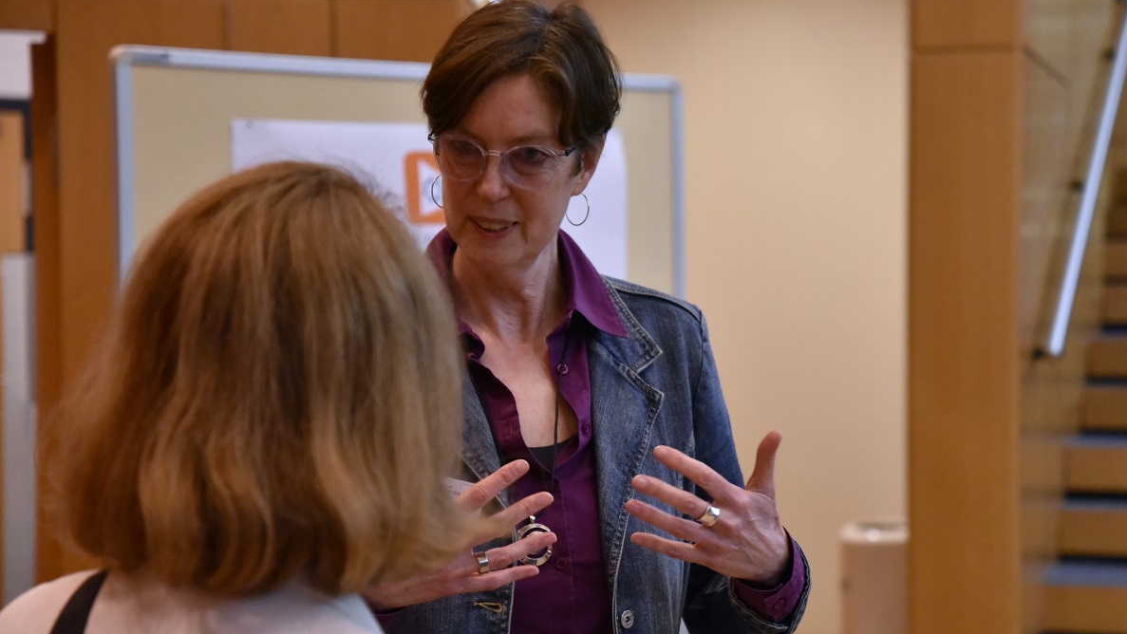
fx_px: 2690
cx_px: 562
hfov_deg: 23.7
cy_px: 361
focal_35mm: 90
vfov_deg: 13.4
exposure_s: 1/200
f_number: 4.5
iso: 4000
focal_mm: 85
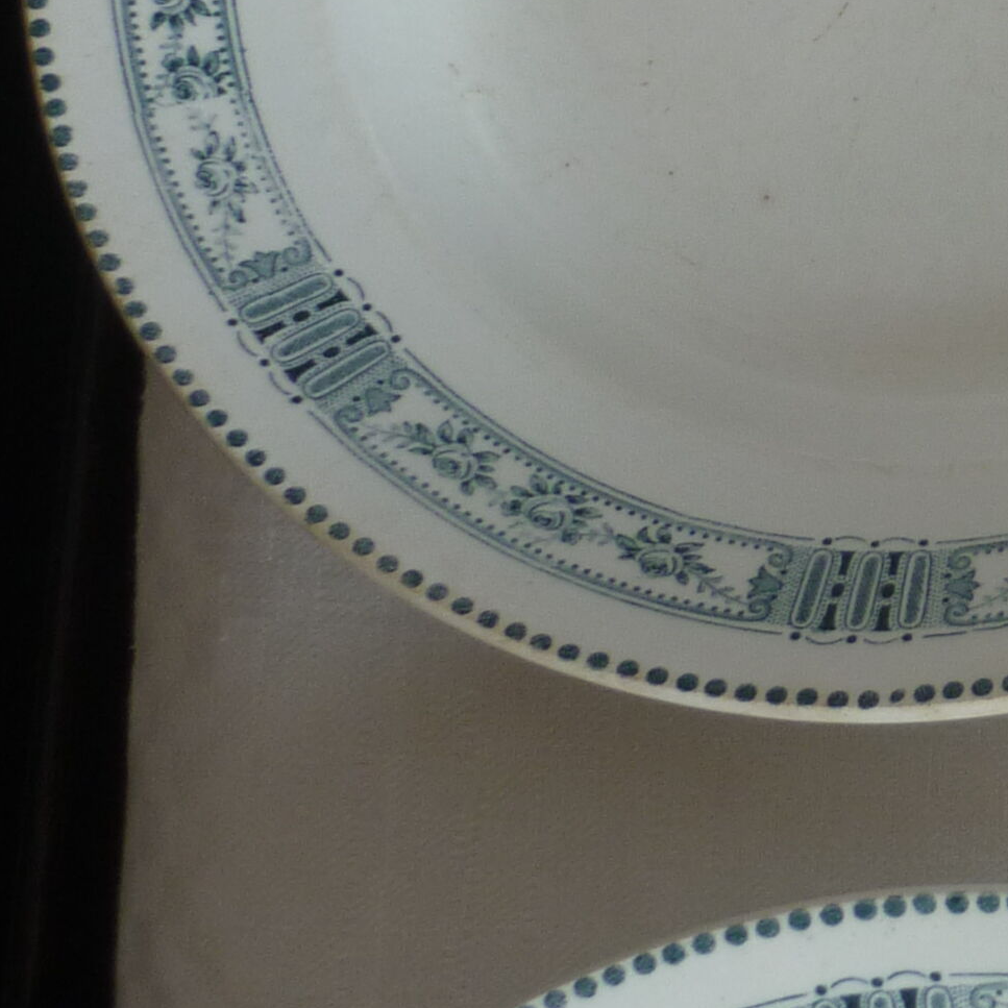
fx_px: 3624
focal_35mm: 110
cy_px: -31
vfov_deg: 15.5
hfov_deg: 13.8
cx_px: 1899
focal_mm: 5.5
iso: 80
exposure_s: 1/60
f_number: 2.8
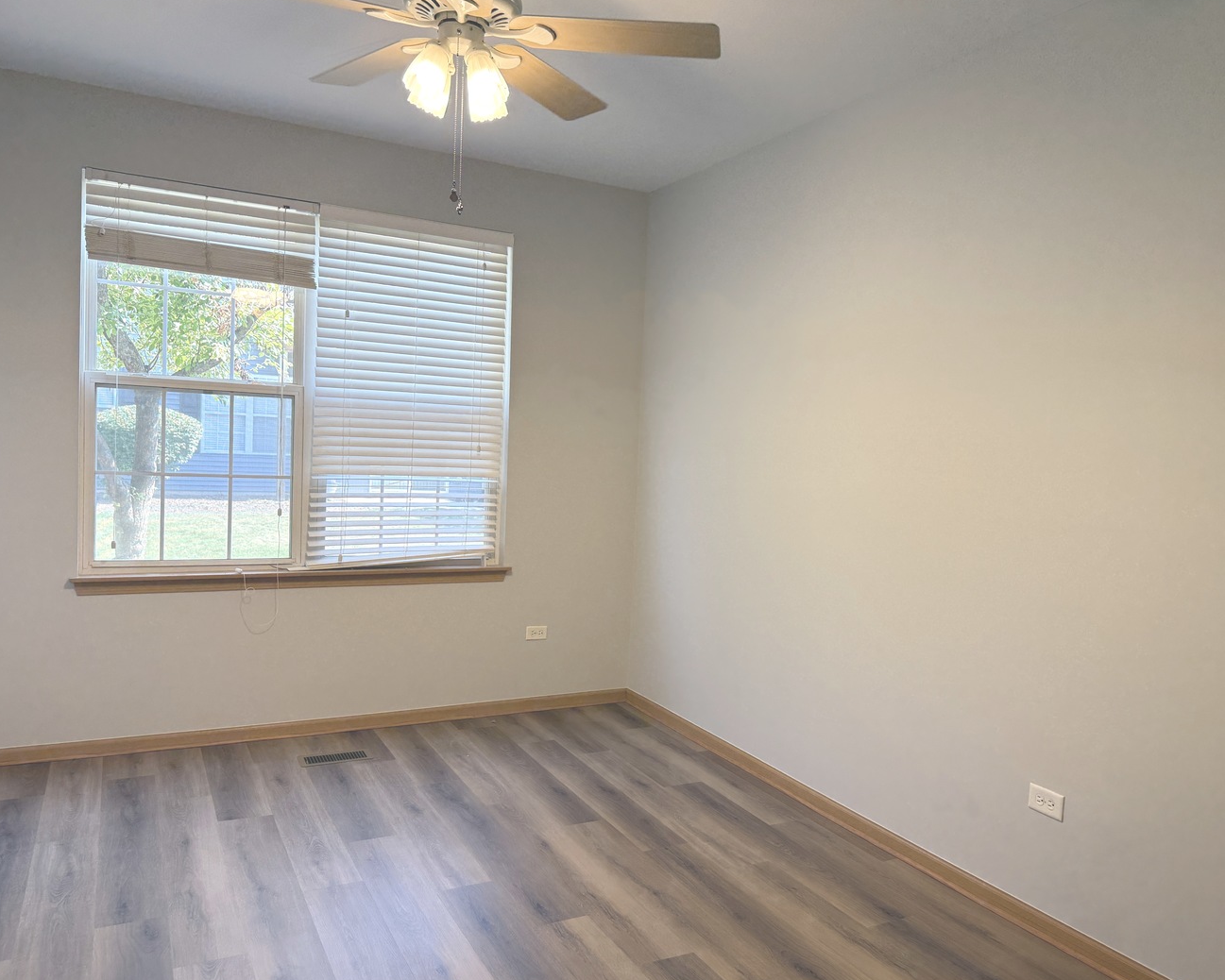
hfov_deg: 65.9
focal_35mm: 26
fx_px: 943
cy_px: 503
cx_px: 660
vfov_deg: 54.9
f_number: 1.78
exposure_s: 1/146
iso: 125
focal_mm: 6.76
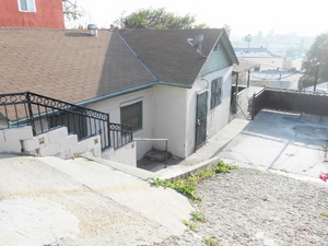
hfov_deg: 60.0
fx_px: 284
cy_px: 120
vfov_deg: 46.8
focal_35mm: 30
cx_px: 165
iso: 80
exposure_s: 1/320
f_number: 3.5
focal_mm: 4.6
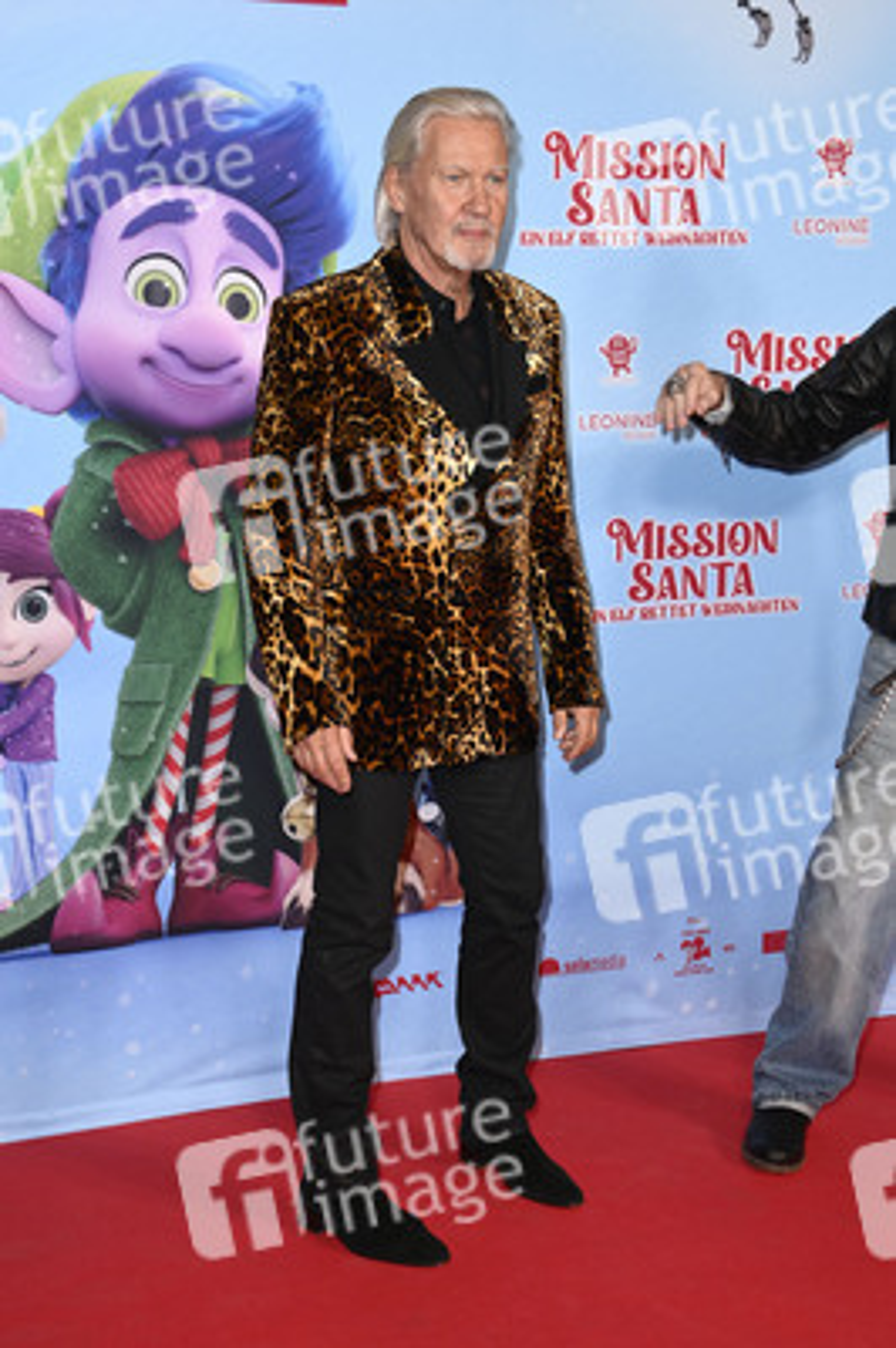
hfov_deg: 24.6
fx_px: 2057
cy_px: 674
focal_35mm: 55
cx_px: 448
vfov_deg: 36.3
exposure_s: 1/250
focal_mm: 55
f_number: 5.6
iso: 1000
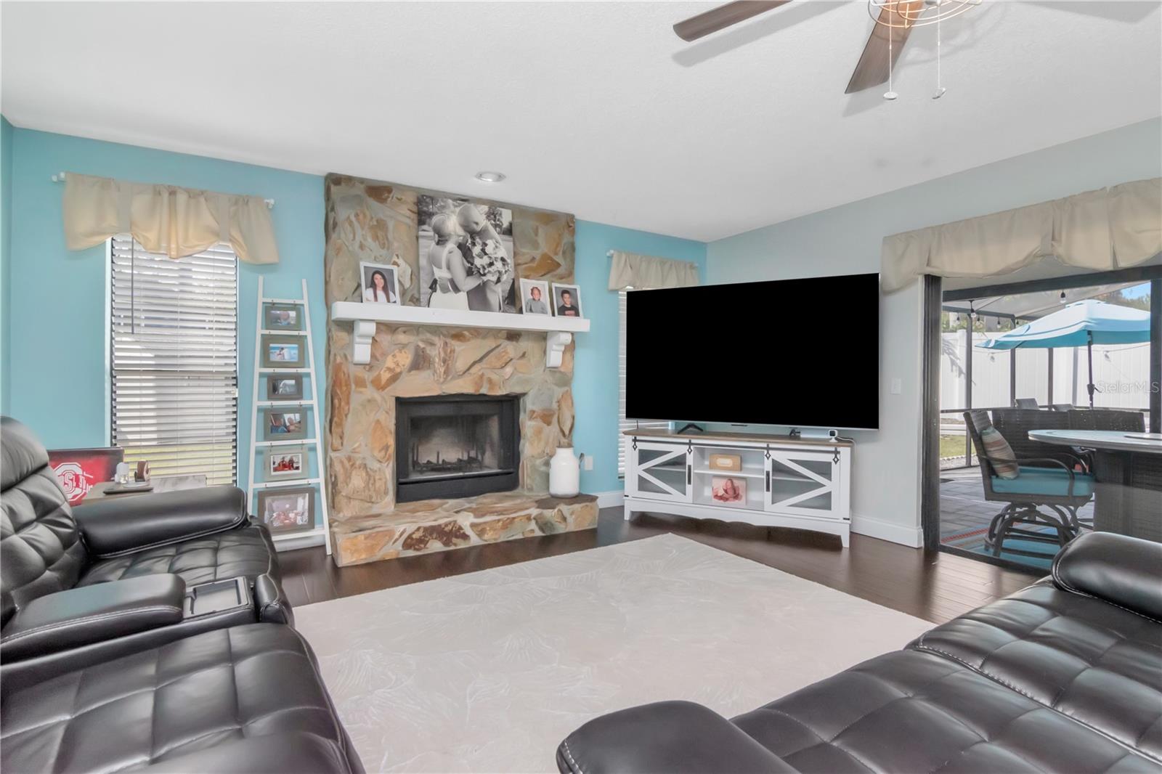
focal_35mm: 16
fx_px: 532
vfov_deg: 72.0
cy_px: 387
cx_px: 581
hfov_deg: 95.0
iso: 1250
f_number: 11
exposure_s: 1/200
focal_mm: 11
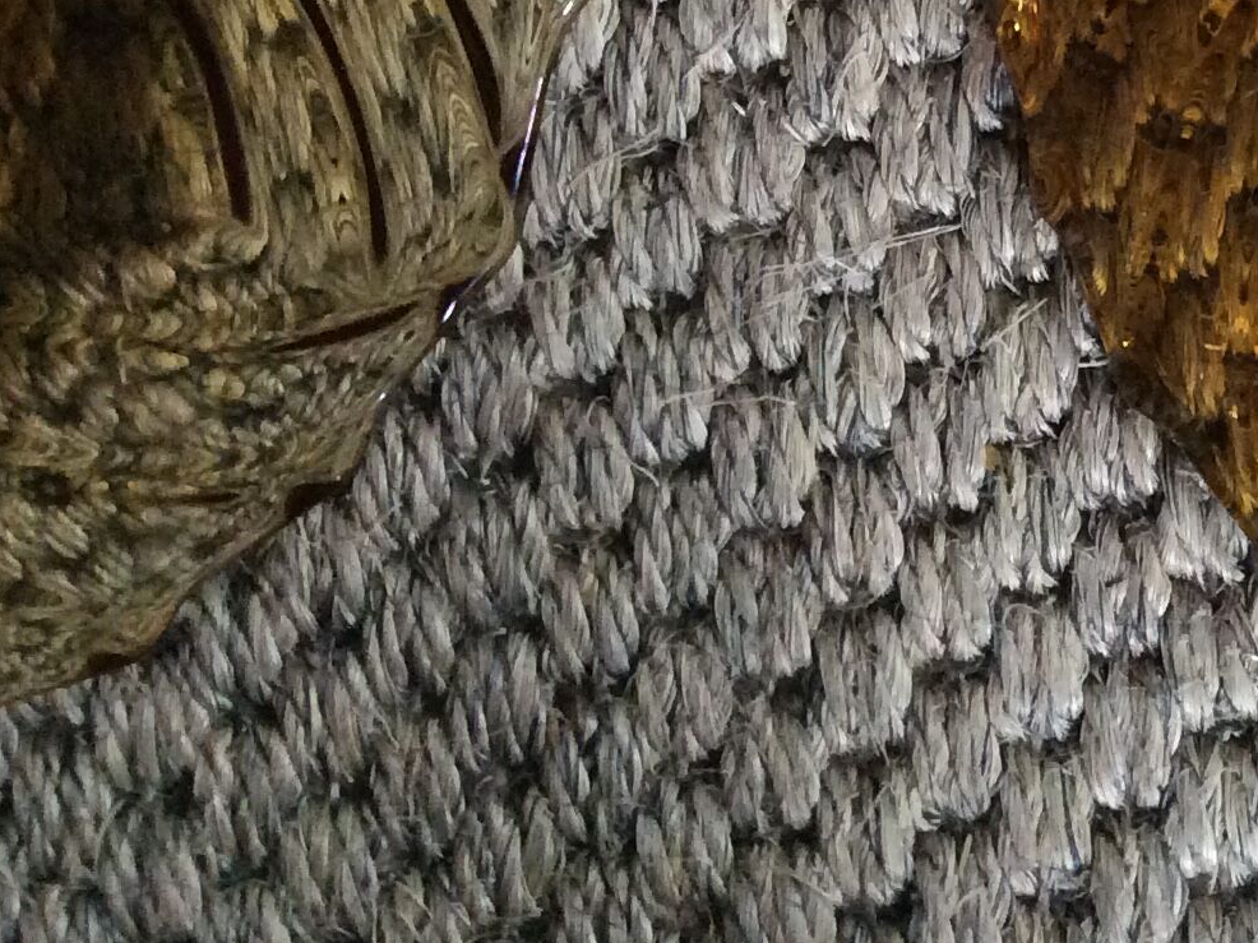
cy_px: -135
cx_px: 1546
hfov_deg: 21.5
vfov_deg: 16.9
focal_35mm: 84
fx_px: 3052
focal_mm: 3.3
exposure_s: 1/25
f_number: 2.4
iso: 200
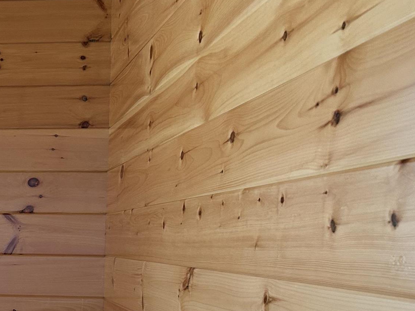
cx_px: -128
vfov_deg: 20.1
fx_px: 851
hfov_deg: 24.0
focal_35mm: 71
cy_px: 303
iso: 125
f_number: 1.5
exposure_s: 1/65
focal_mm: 5.7
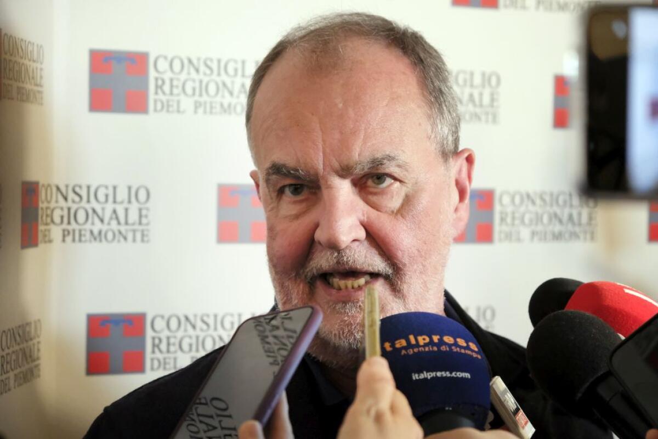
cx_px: 329
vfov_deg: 16.5
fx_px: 1517
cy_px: 220
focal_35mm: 83
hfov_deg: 24.5
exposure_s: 1/250
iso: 6400
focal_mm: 55
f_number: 4
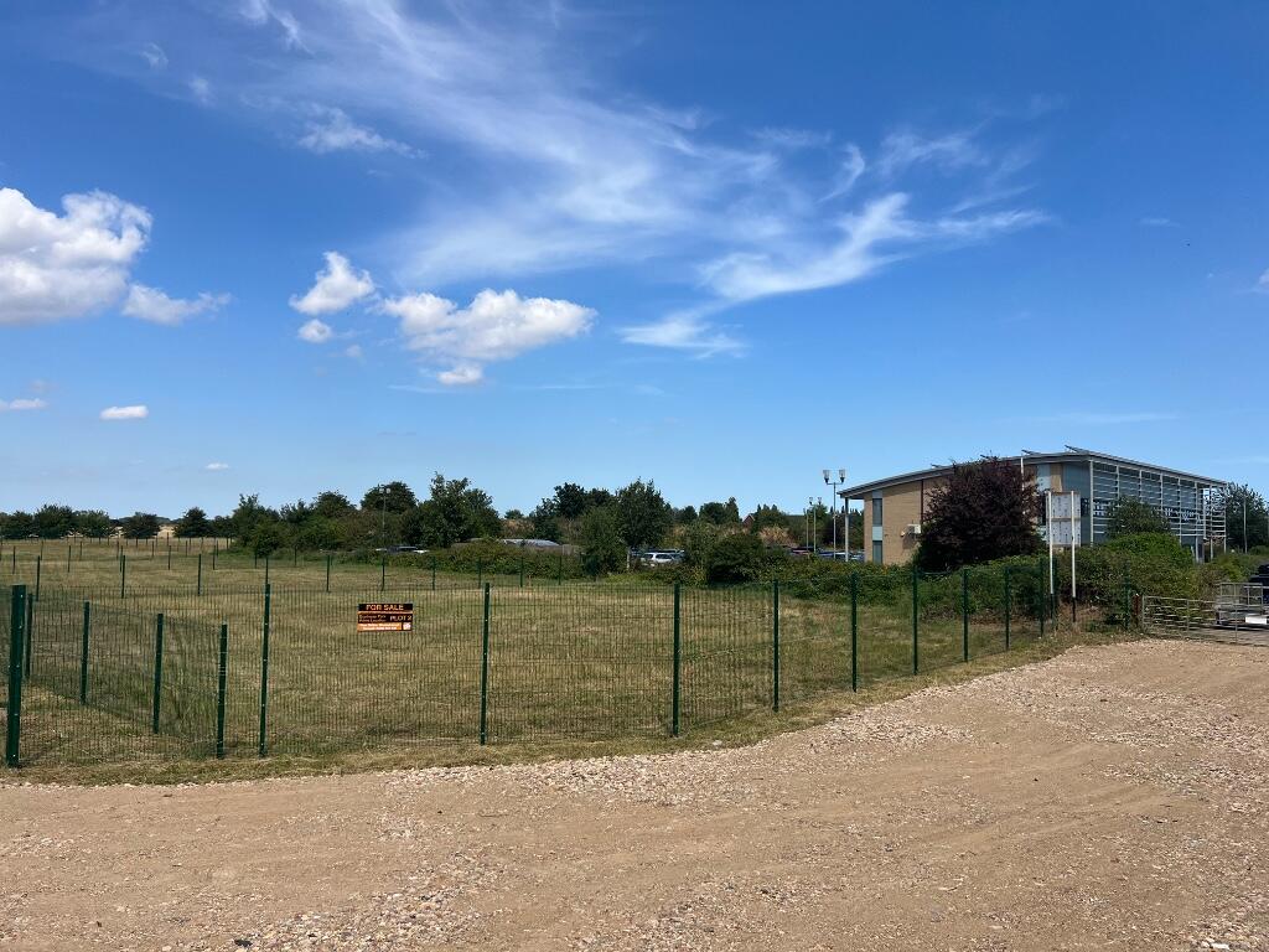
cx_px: 634
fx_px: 953
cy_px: 476
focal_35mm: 26
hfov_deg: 67.3
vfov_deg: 53.1
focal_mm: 5.7
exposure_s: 1/5587
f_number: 1.5
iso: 50
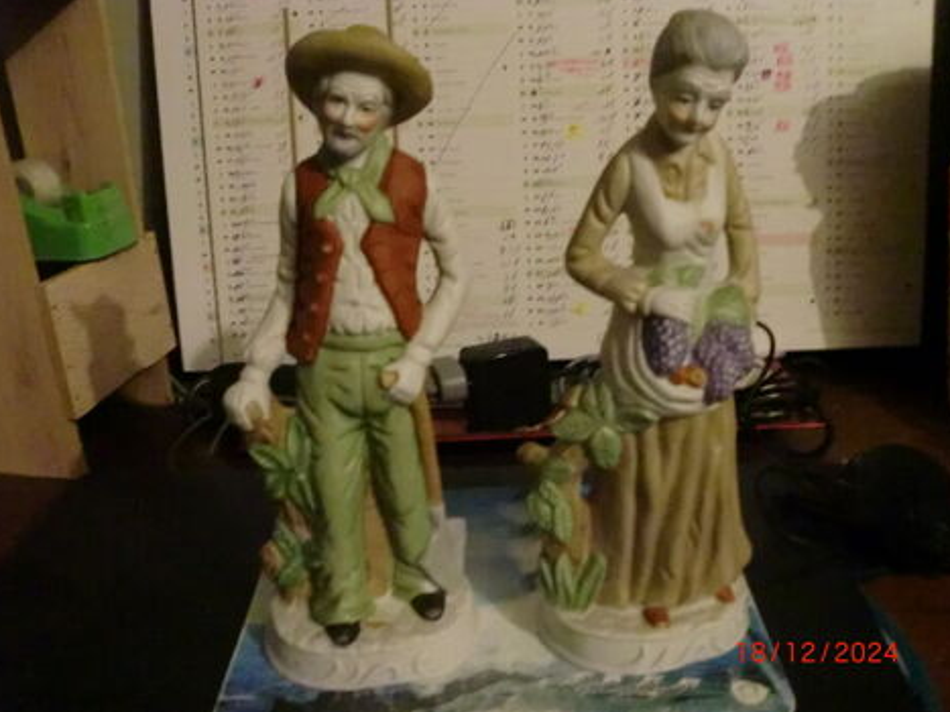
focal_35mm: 36
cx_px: 474
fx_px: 988
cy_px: 360
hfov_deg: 51.4
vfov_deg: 39.6
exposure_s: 1/50
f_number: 3.1
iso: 1600
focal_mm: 6.3
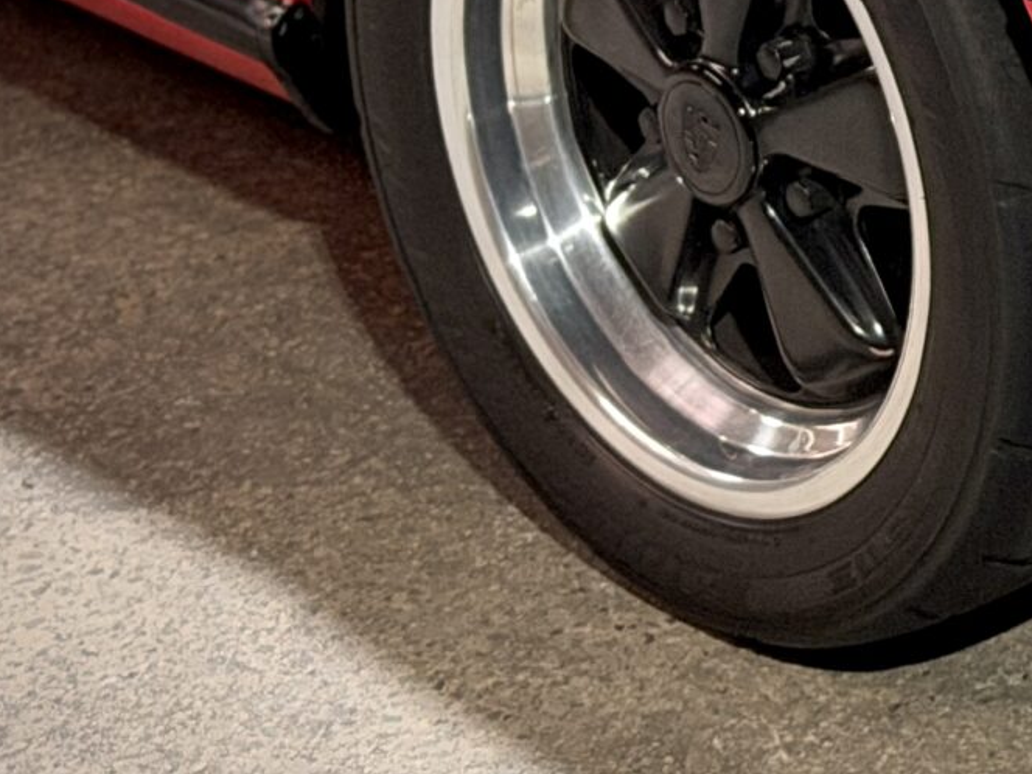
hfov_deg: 10.3
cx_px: 1632
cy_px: -542
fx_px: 5515
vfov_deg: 7.8
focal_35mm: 185
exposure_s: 1/33
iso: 200
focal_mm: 6.76
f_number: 1.78
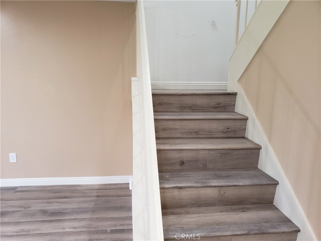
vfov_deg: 53.1
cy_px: 120
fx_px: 241
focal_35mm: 26
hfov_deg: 67.3
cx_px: 160
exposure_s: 1/24
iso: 250
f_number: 2.4
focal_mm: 4.3
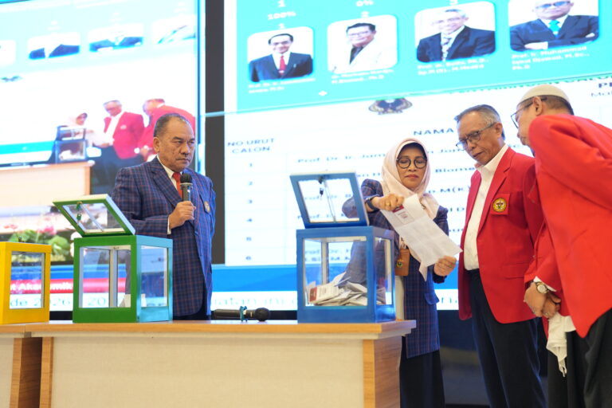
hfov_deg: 39.6
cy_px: 204
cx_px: 306
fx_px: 850
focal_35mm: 50
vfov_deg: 27.0
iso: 1250
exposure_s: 1/125
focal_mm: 50
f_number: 1.4
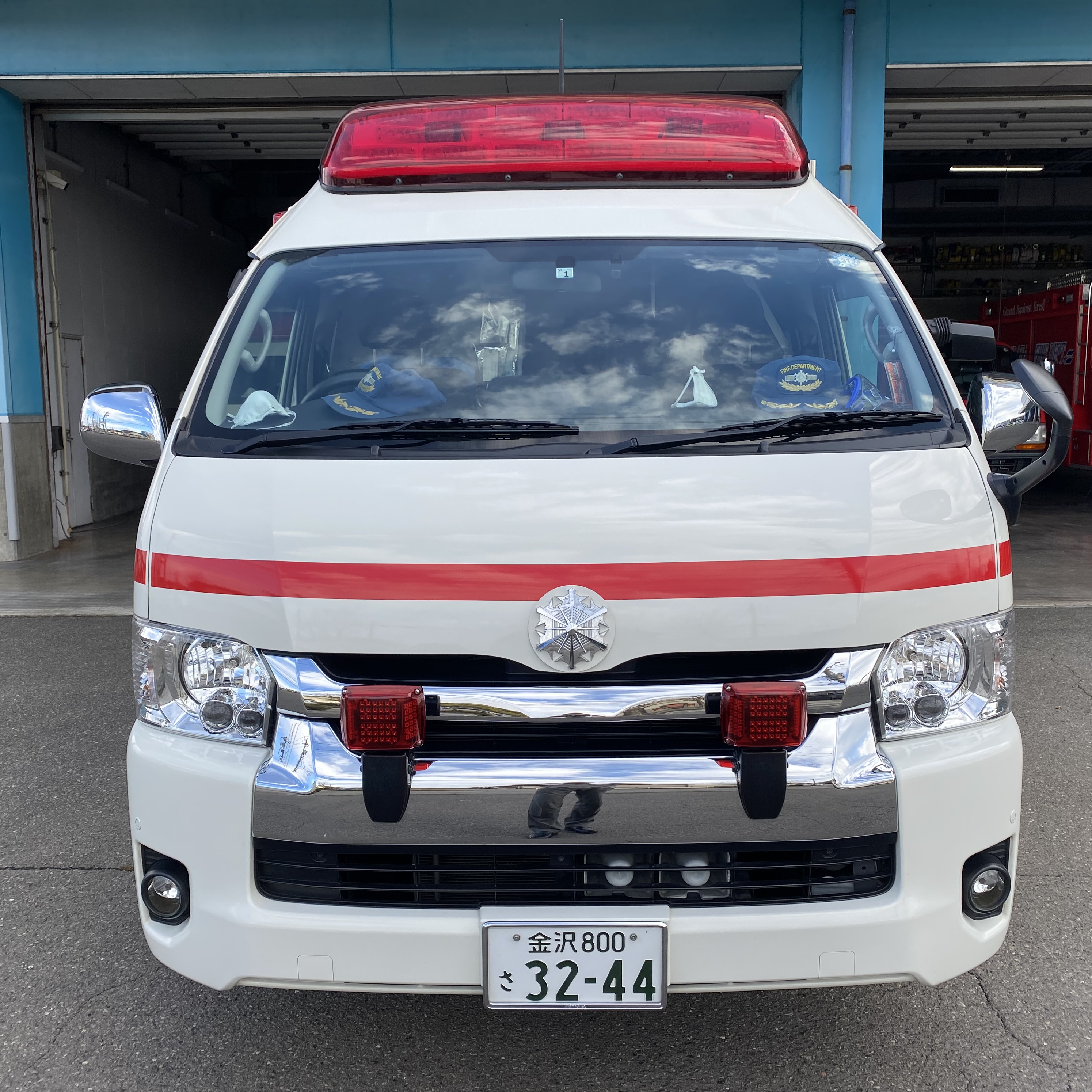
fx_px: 1106
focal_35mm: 31
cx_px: 541
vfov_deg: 52.5
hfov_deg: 52.5
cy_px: 548
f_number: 1.8
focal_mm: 4.25
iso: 32
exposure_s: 1/767
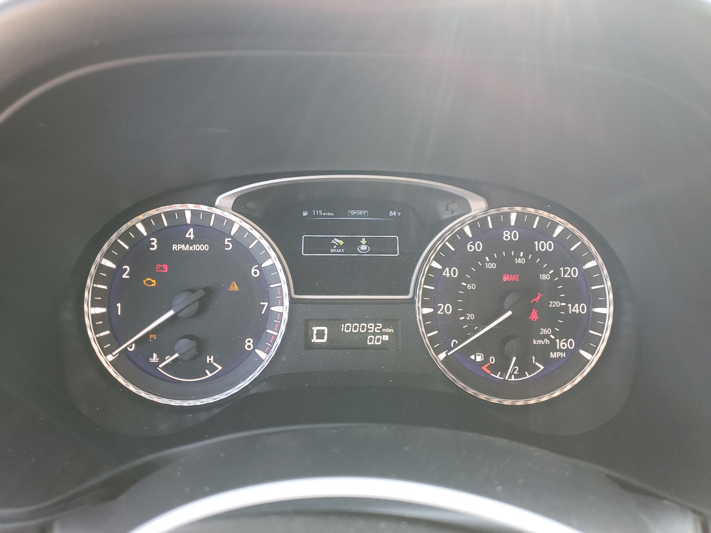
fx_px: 534
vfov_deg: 53.1
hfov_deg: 67.3
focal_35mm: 26
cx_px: 356
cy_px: 266
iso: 69
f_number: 1.5
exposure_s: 1/120
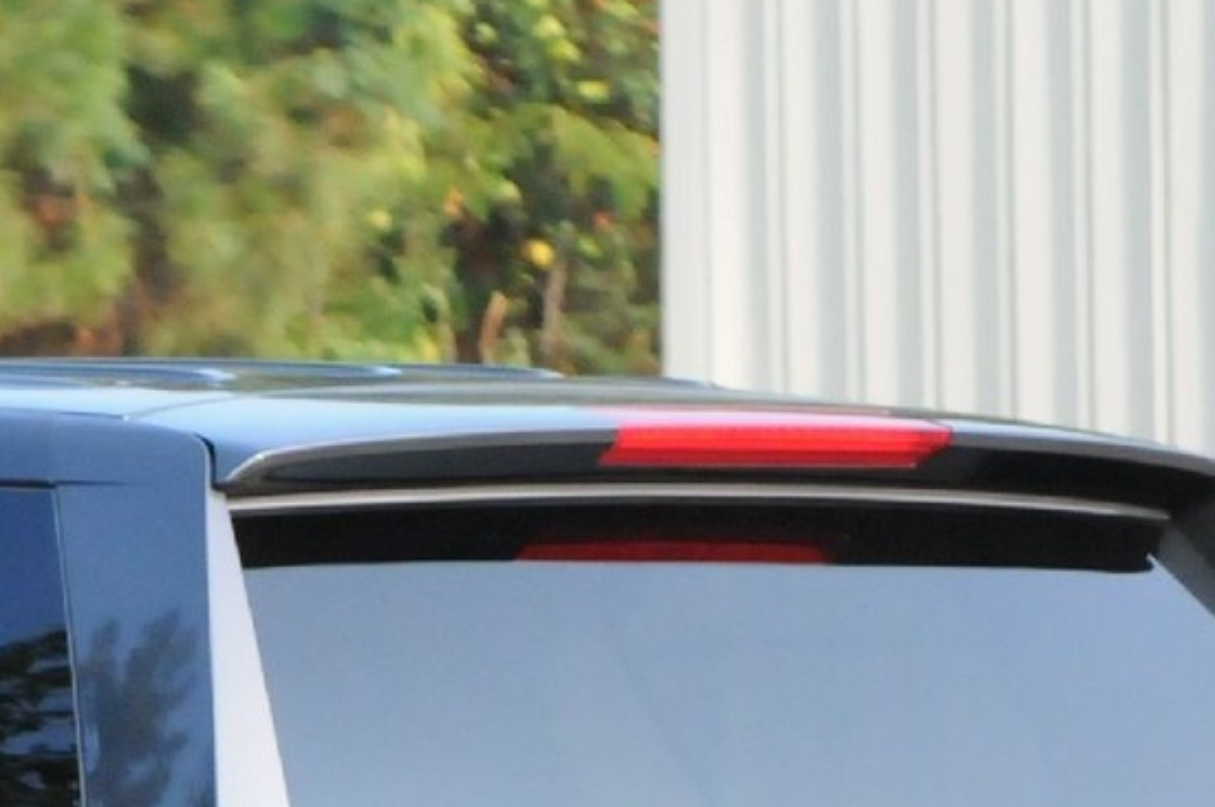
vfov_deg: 2.2
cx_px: -776
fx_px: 20664
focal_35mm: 613
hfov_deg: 3.4
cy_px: 1271
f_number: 5.6
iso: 2000
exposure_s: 1/2500
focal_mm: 90
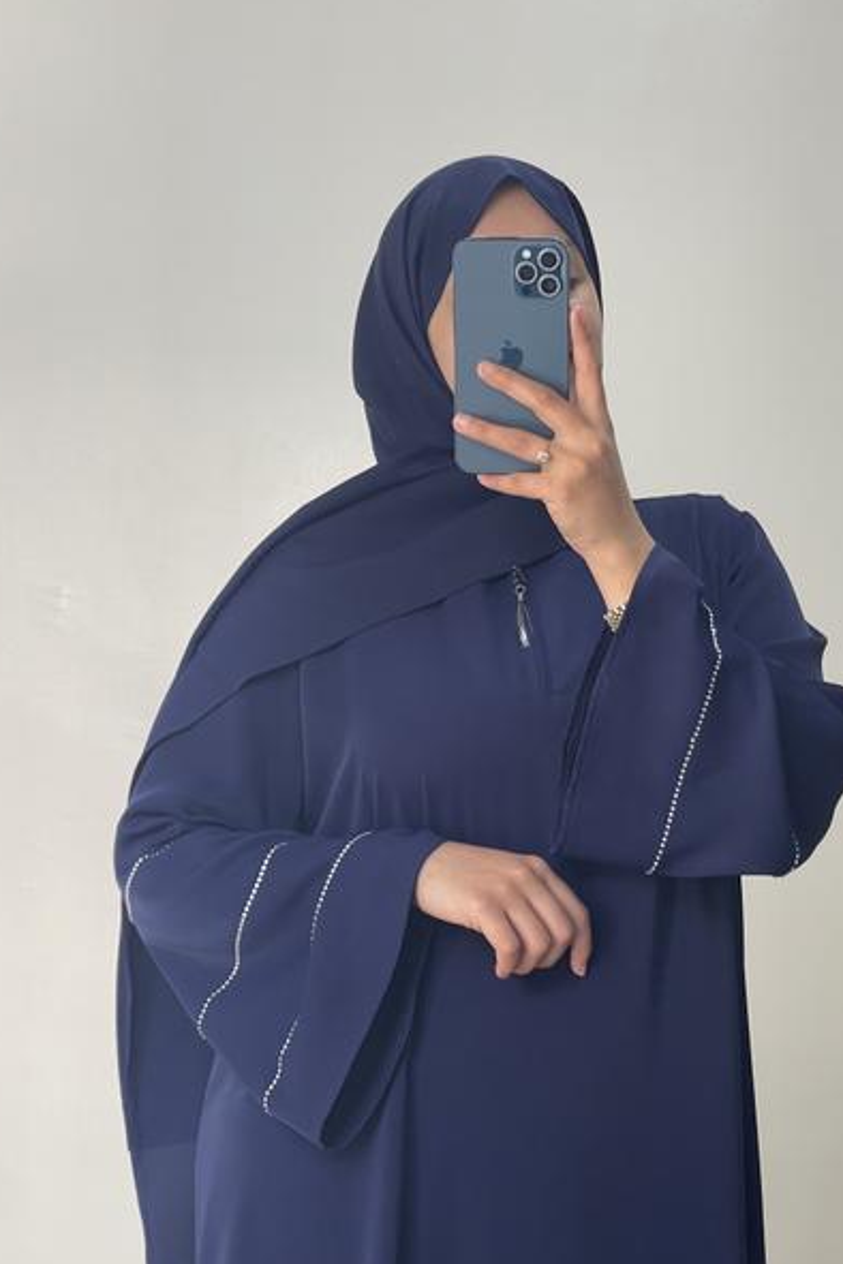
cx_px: 453
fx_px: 2388
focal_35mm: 68
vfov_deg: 29.7
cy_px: 633
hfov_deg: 20.0
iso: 100
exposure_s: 1/99
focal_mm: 7.5
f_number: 2.2
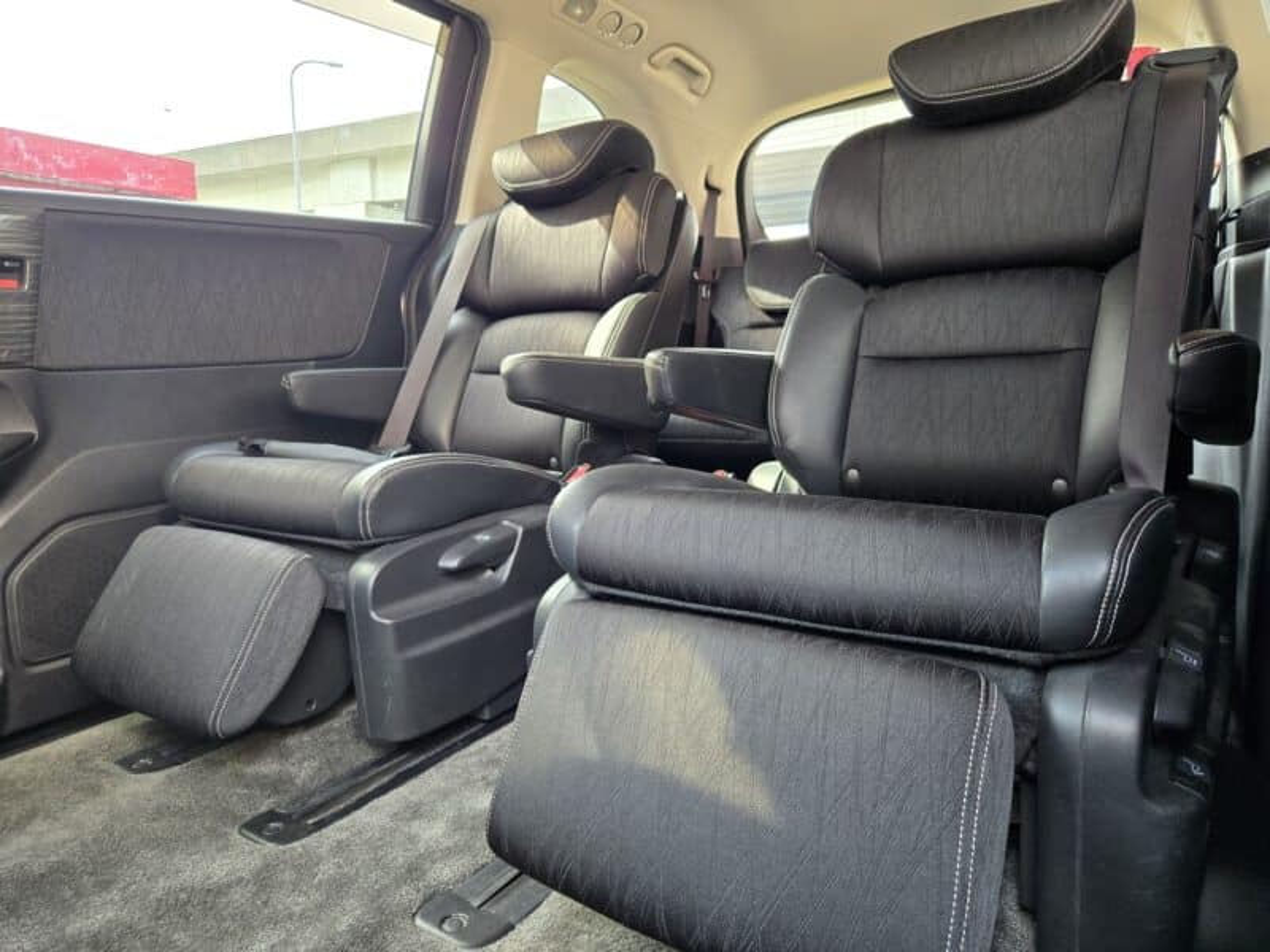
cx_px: 635
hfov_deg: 73.9
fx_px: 844
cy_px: 476
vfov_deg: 58.9
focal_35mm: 23
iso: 200
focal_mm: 5.4
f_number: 1.8
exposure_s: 1/100
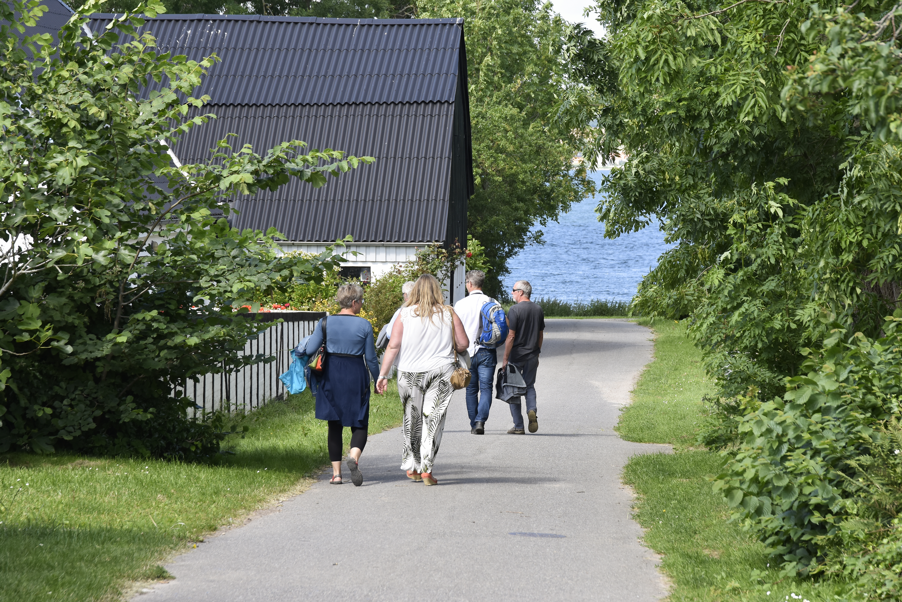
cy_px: 301
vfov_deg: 8.7
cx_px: 451
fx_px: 3946
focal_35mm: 158
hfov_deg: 13.0
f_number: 8
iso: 200
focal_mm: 105
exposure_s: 1/200
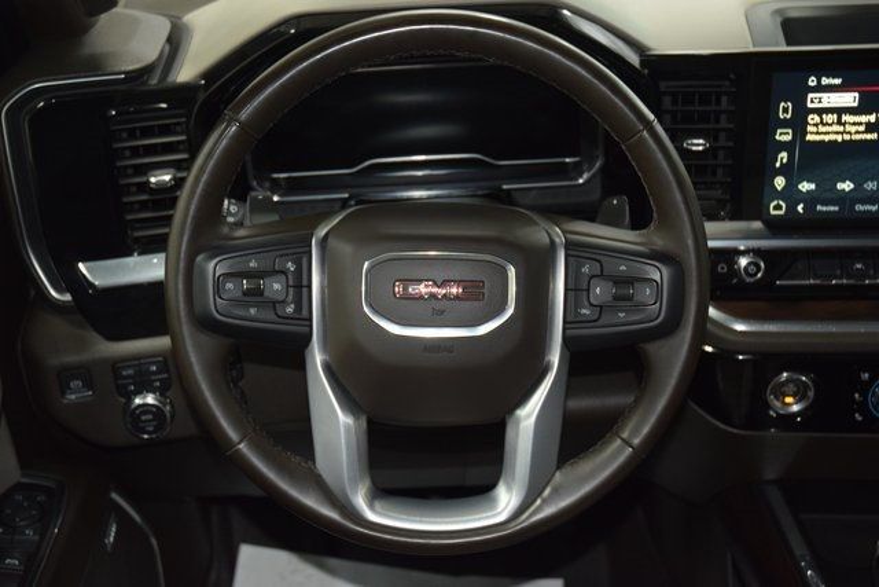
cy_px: 294
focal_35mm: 46
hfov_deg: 42.3
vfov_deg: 29.0
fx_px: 1136
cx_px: 440
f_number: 4
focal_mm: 31
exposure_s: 1/40
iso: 1600
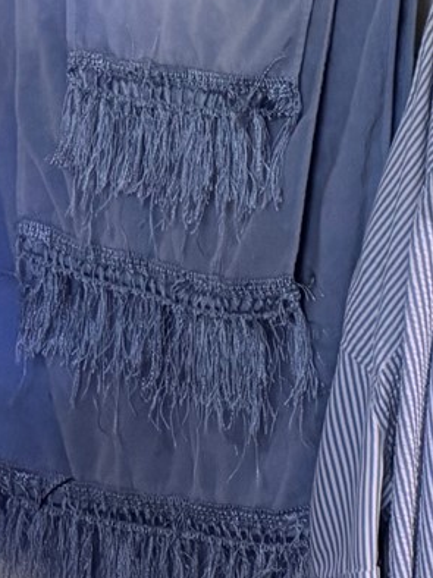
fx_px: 1953
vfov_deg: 16.8
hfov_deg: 10.0
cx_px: 1229
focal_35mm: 117
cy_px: 258
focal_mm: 6.76
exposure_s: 1/40
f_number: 1.78
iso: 640
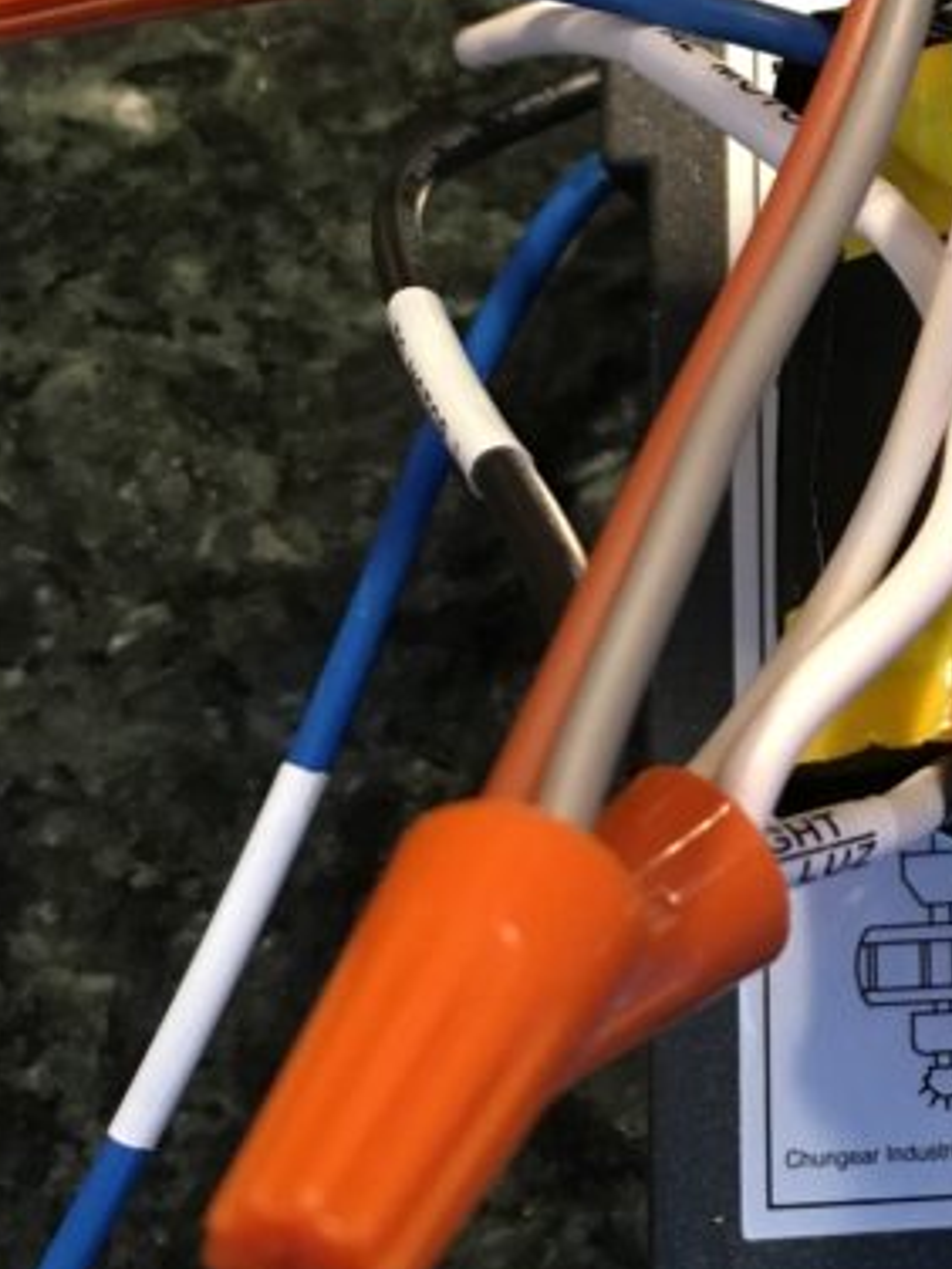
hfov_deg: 17.5
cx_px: 1242
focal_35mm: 79
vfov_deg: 24.3
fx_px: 2897
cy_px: 240
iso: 125
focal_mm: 4.15
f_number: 2.2
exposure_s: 1/30
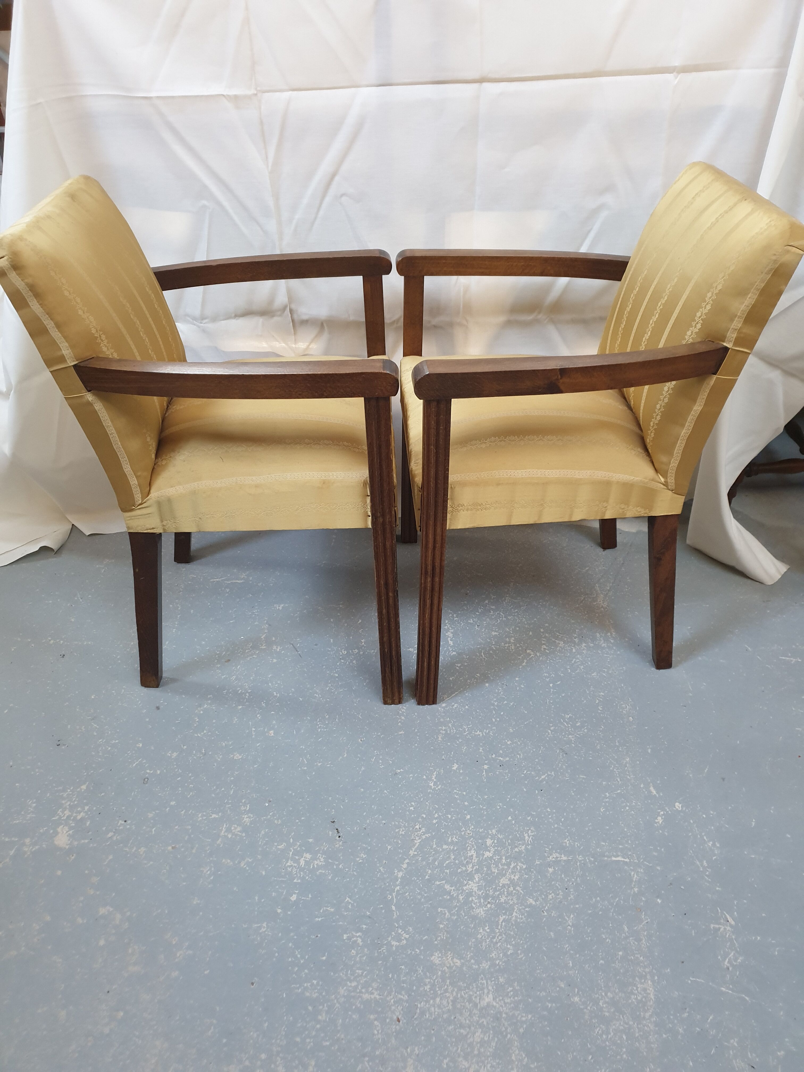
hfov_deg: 53.1
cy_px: 536
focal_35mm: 26
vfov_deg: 67.3
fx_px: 805
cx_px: 402
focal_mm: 4.3
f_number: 1.5
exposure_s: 1/30
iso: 250
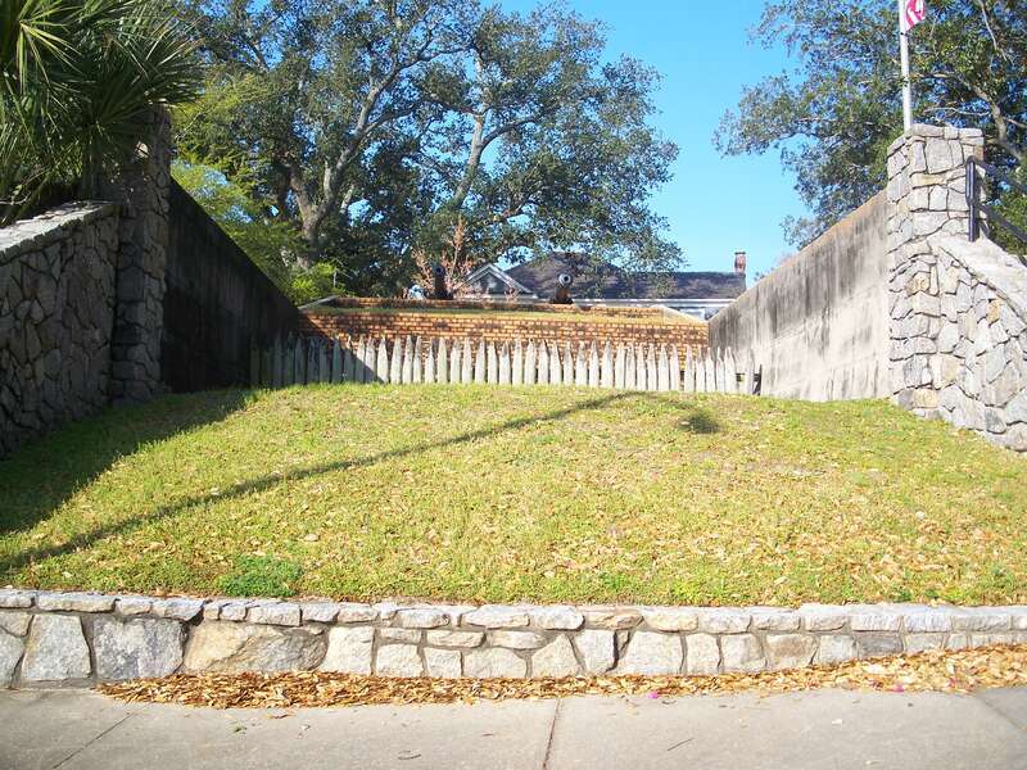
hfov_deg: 50.1
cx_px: 514
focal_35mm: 37
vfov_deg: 38.7
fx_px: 1098
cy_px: 385
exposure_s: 1/400
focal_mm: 7.8
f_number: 2.8
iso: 64
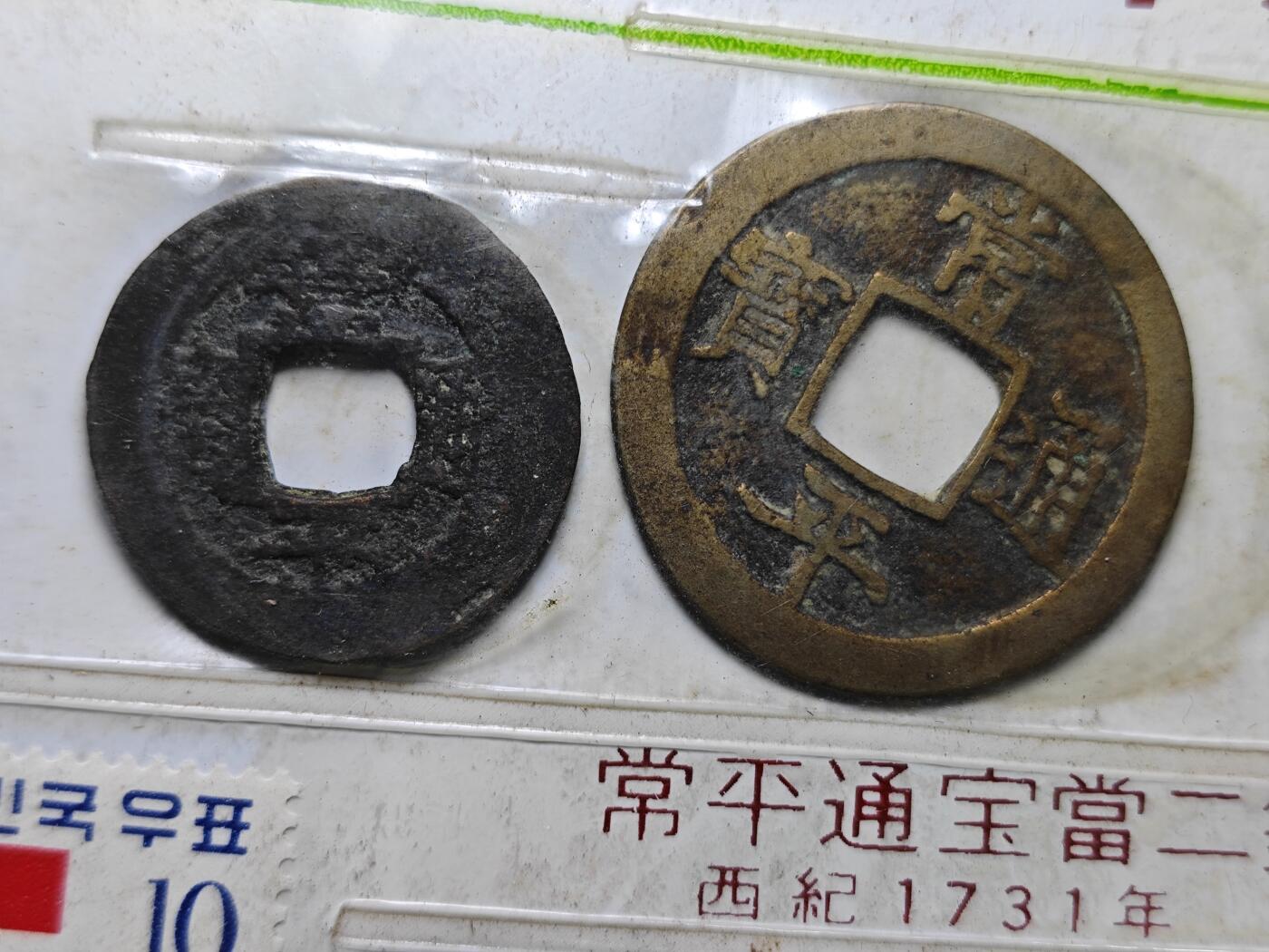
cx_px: 634
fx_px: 1796
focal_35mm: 49
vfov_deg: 29.7
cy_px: 476
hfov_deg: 38.9
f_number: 1.6
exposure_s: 1/100
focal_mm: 5.84
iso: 80
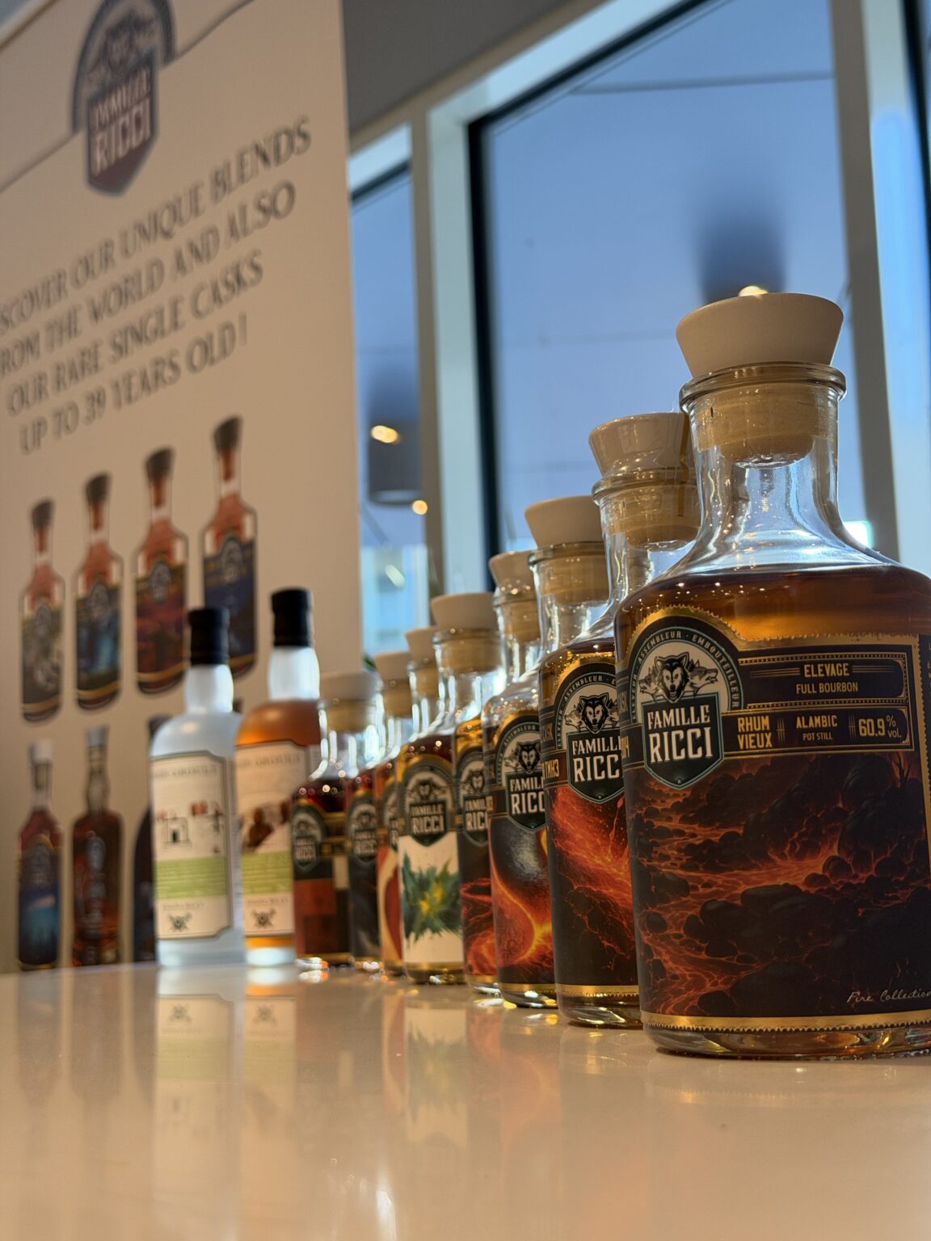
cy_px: 620
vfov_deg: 39.7
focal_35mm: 48
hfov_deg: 30.3
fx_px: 1721
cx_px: 466
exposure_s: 1/50
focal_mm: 6.76
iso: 200
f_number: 1.78
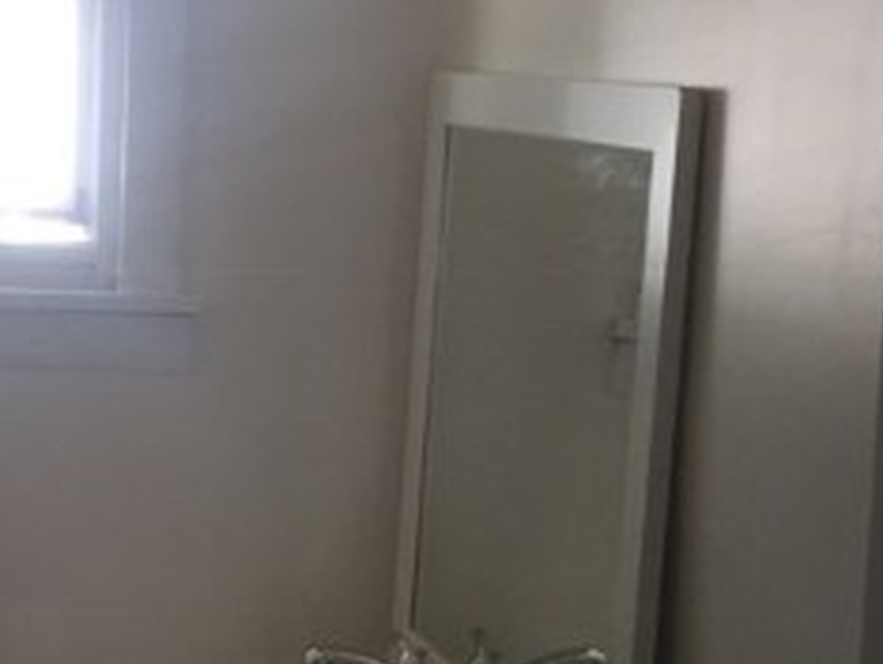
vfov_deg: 15.6
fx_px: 2426
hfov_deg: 20.6
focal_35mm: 95
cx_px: 483
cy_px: 415
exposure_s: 1/30
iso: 32
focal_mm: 4.15
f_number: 2.2
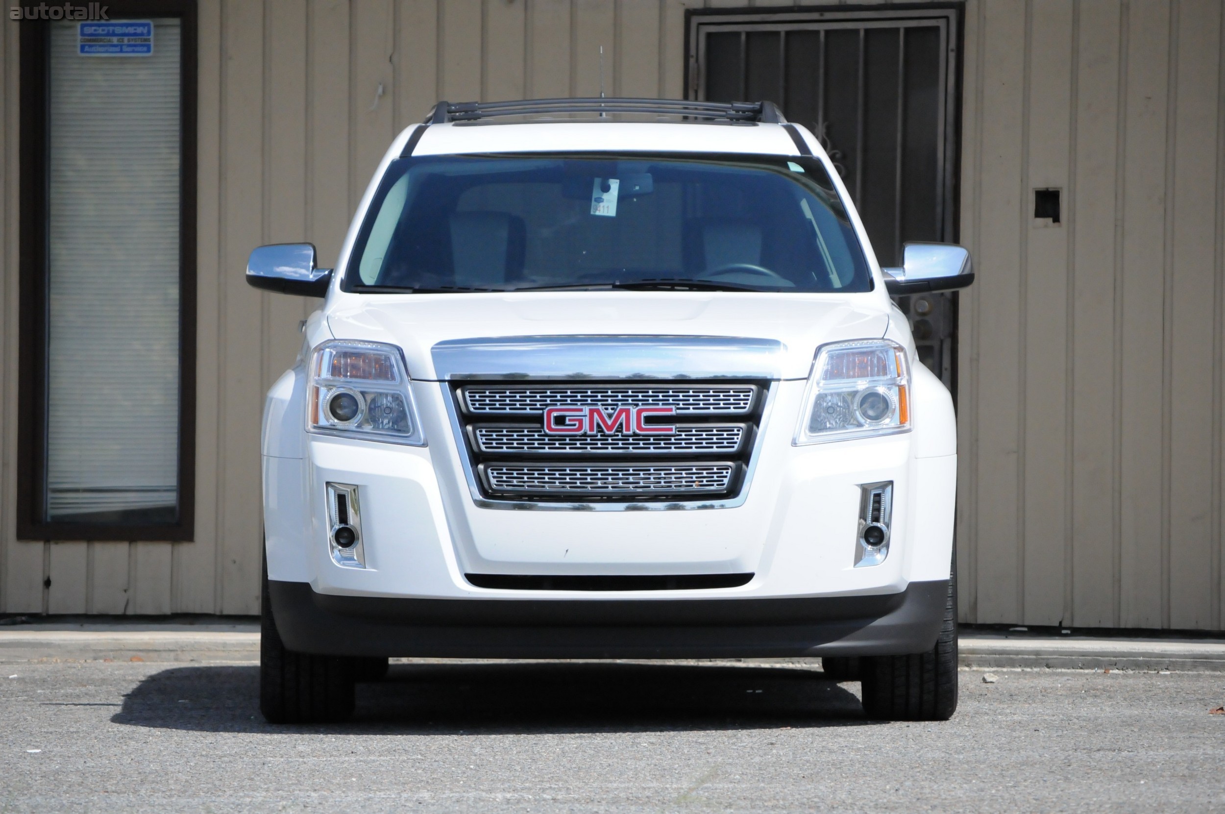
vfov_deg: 6.8
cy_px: 407
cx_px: 612
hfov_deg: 10.2
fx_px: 6883
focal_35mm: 202
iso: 1800
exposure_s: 1/8000
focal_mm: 135
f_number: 7.1
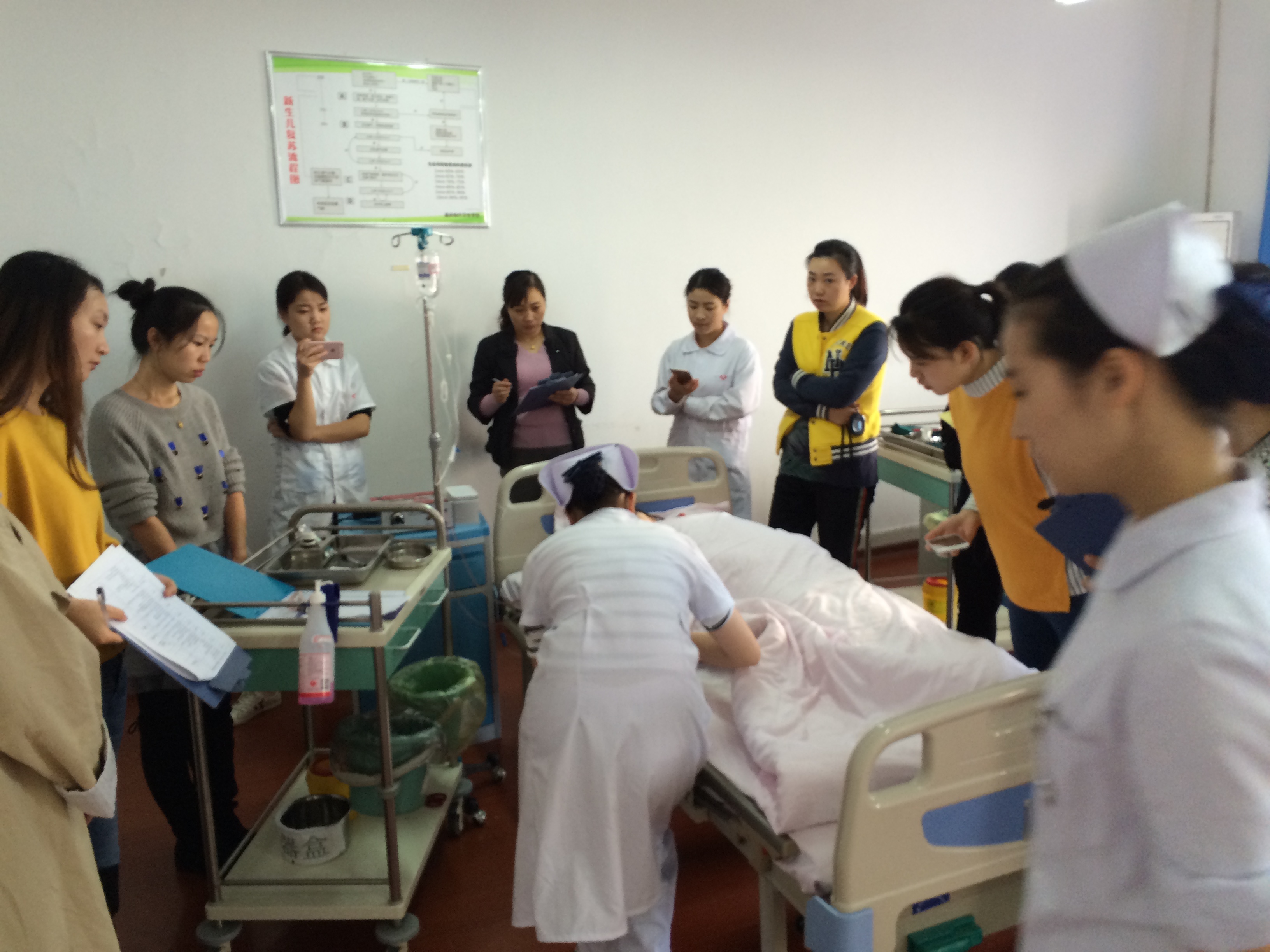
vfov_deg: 48.2
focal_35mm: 29
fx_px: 1064
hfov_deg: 61.7
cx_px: 635
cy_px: 476
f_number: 2.2
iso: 64
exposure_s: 1/30
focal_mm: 4.15
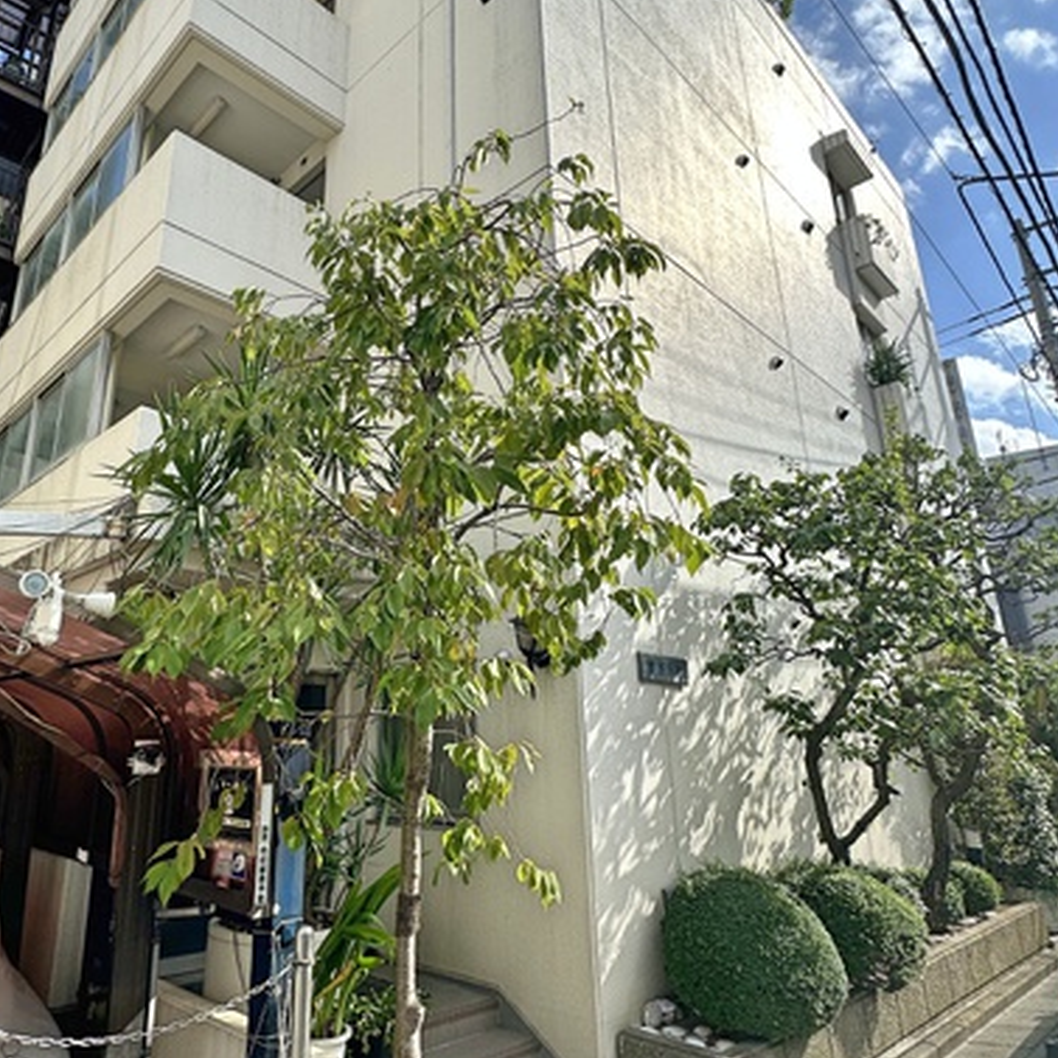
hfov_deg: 66.5
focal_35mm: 23
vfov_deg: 67.2
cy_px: 502
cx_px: 414
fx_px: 795
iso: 40
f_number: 2.2
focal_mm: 2.22
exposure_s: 1/1233
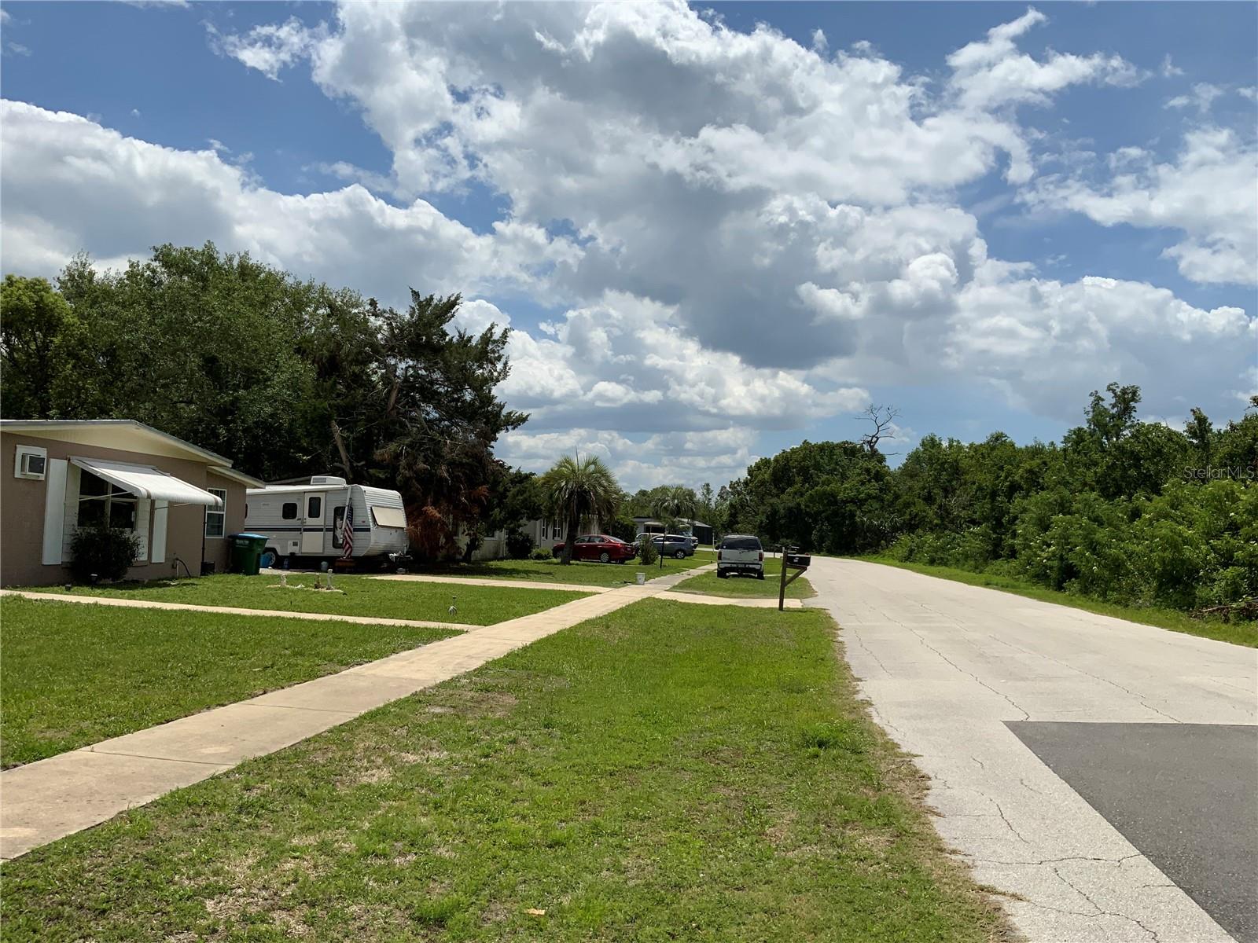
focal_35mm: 29
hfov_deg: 61.7
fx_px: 1054
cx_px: 629
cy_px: 472
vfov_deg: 48.2
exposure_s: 1/5263
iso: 20
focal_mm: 3
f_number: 1.8
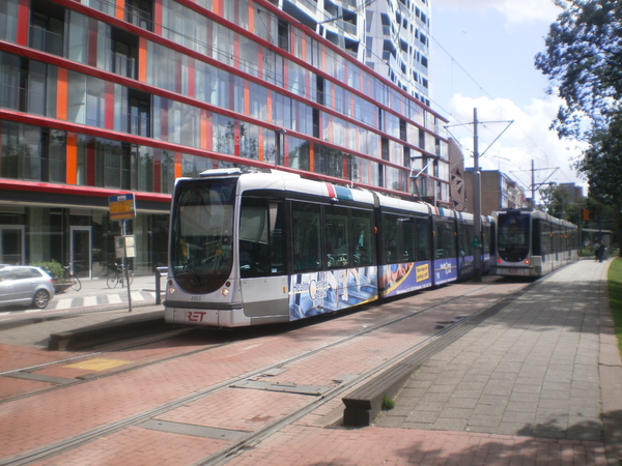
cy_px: 233
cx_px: 311
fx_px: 647
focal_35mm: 36
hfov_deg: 51.4
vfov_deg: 39.7
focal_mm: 6.3
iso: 100
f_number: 4.6
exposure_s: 1/800
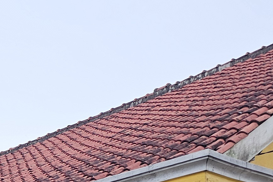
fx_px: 834
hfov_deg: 17.5
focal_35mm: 110
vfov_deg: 11.4
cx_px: -75
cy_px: 350
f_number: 1.7
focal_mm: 6.3
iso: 25
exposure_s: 1/100
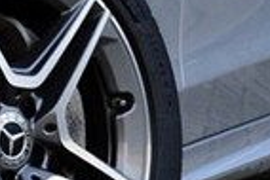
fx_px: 3251
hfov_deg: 4.6
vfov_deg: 3.2
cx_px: -397
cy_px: -137
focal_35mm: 433
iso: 400
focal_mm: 40
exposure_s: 1/80
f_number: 8
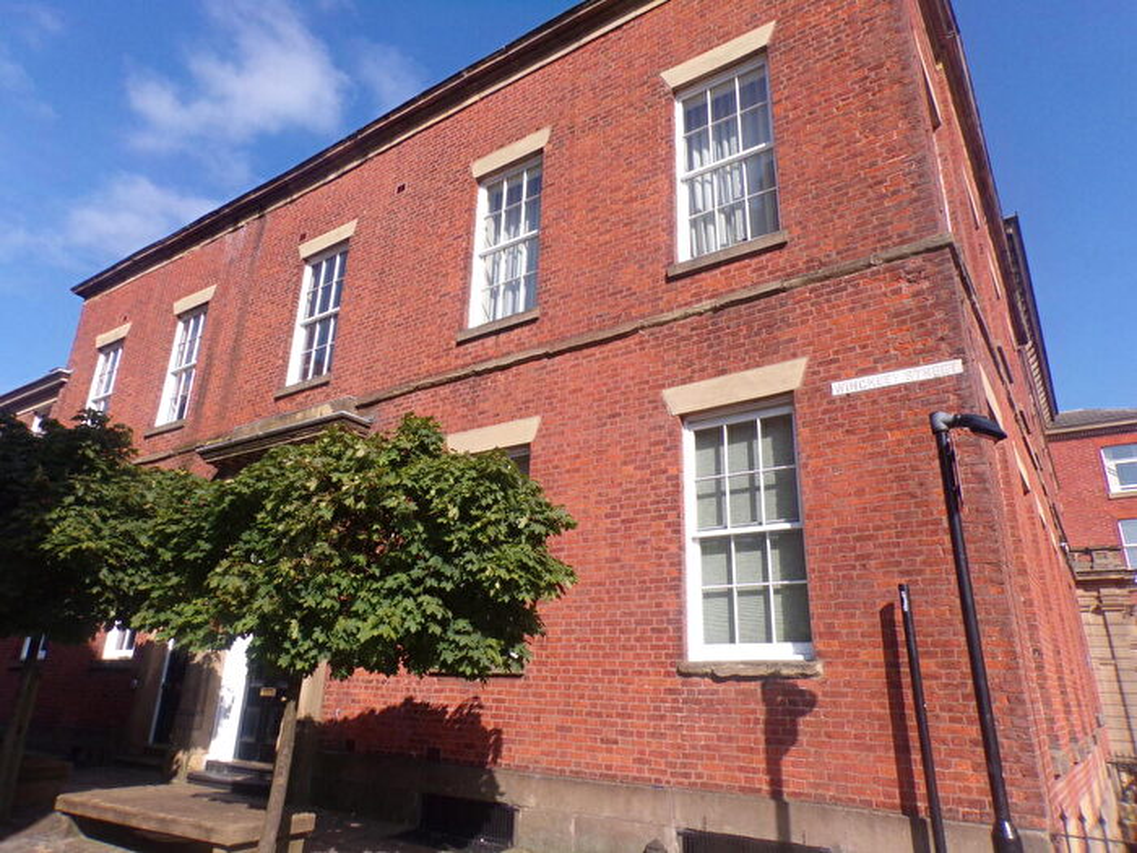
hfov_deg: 71.6
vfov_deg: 56.8
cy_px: 426
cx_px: 568
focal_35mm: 24
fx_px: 788
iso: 80
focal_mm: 4.3
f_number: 5.8
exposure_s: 1/280
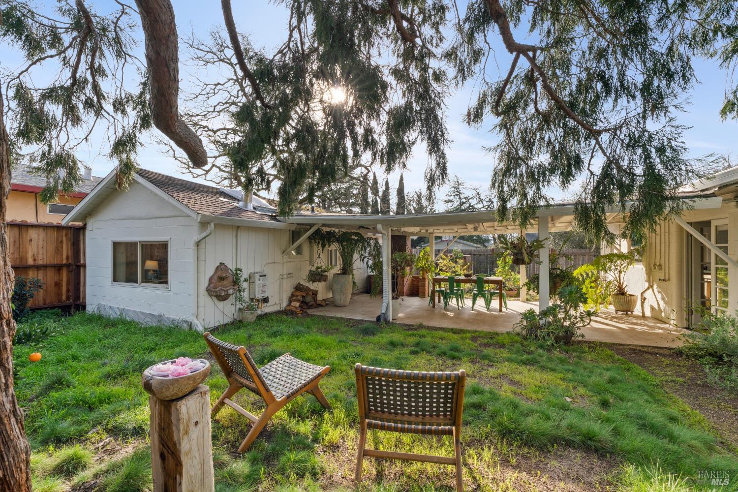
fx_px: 328
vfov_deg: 73.7
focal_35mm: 16
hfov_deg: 96.7
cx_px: 369
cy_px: 246
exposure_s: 1/80
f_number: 11
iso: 320
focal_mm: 16
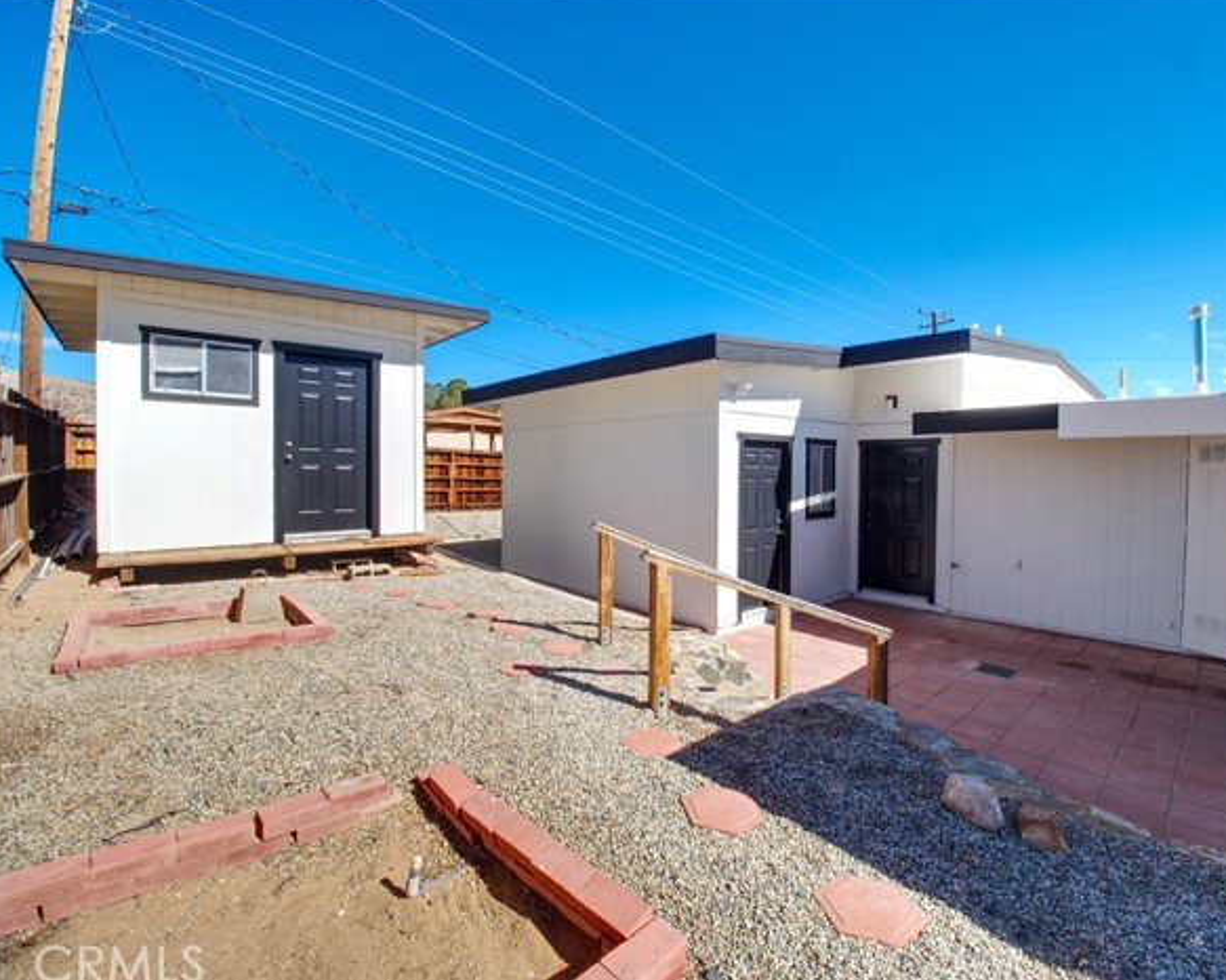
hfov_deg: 96.7
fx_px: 544
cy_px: 491
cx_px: 652
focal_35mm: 15
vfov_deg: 84.0
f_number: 9
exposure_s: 1/800
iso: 200
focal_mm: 7
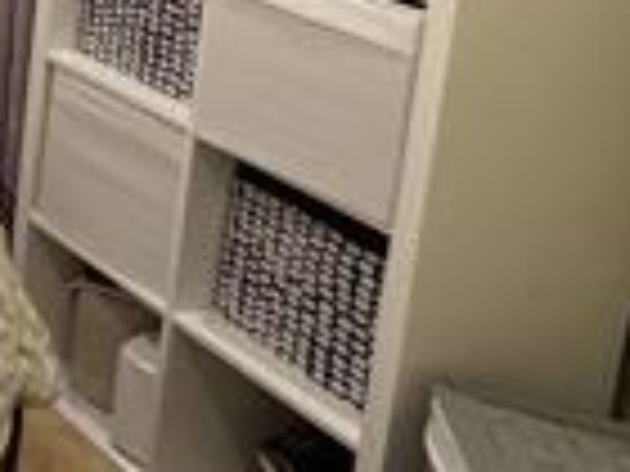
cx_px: -662
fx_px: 1165
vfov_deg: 20.2
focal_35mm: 64
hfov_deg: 18.4
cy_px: -202
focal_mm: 2.22
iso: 250
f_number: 2.2
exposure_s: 1/120
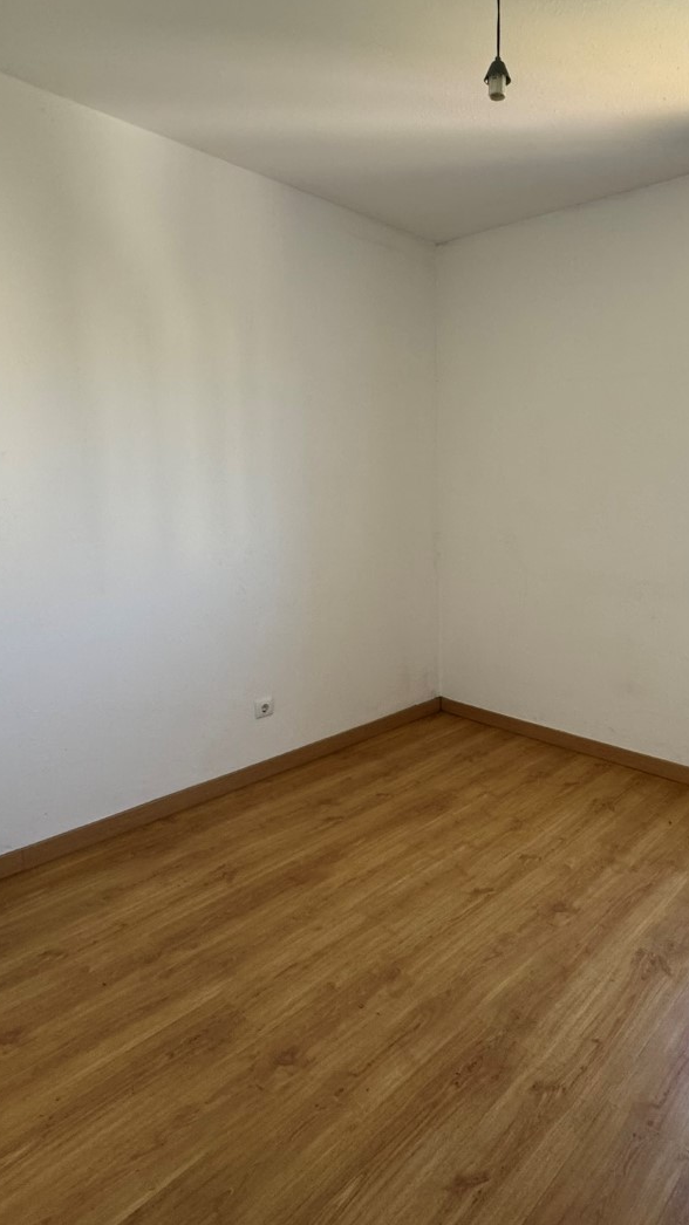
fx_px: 682
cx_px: 471
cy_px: 621
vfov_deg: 83.8
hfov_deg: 52.3
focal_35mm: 21
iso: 200
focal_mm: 2.22
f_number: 2.2
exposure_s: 1/99
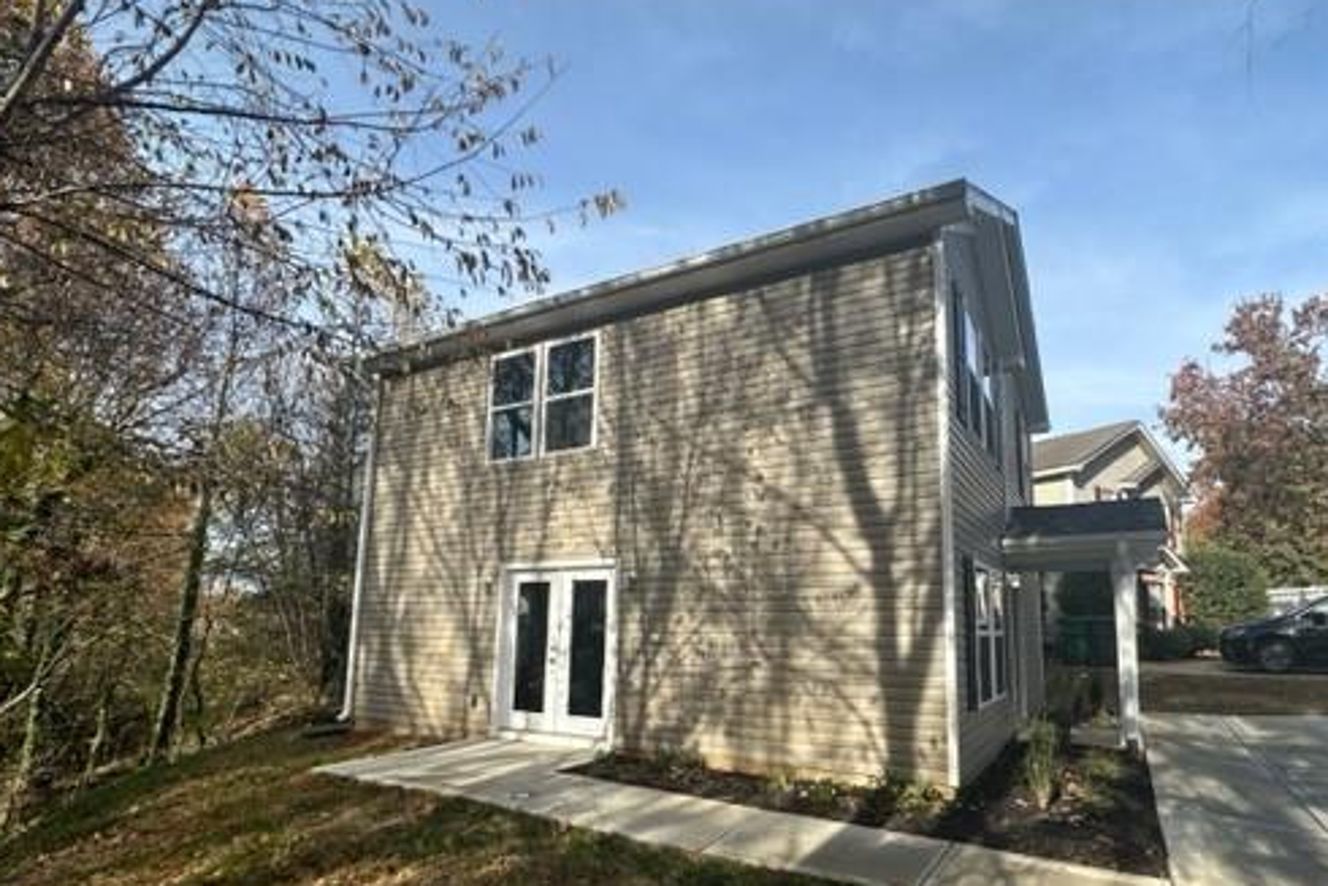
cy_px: 528
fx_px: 701
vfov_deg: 64.0
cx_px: 745
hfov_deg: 86.5
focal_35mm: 19
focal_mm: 2.22
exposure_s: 1/1135
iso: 40
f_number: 2.2
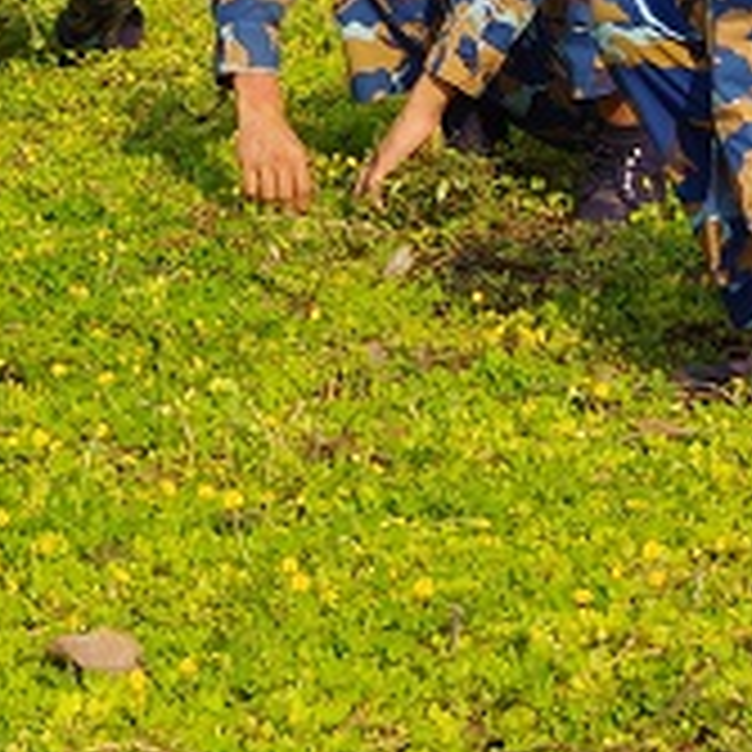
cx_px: -36
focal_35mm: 183
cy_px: -585
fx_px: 4498
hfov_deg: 9.5
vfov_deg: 9.1
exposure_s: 1/125
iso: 100
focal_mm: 24
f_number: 9
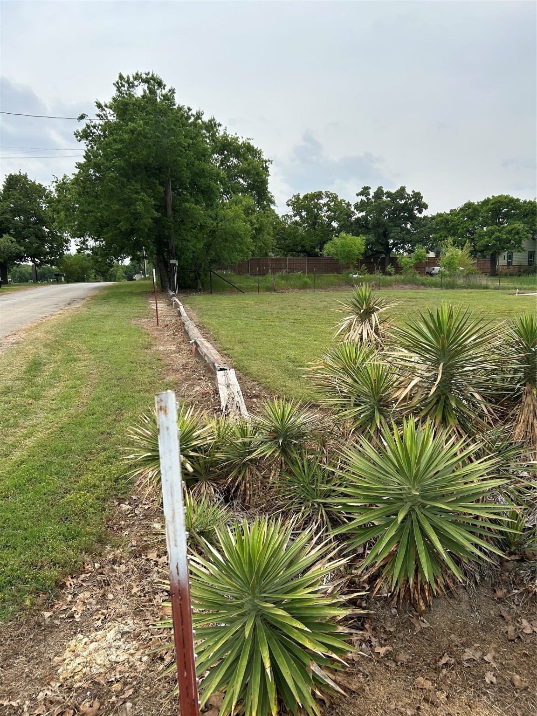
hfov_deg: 53.1
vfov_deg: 67.3
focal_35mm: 26
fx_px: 538
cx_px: 268
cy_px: 358
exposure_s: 1/2404
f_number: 1.5
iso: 50
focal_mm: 5.7
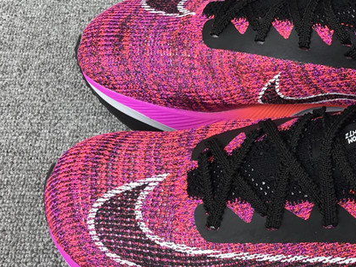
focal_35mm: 67
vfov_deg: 21.8
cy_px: 83
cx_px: 328
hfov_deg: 27.8
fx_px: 689
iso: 25
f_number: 2.4
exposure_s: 1/183
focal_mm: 3.3
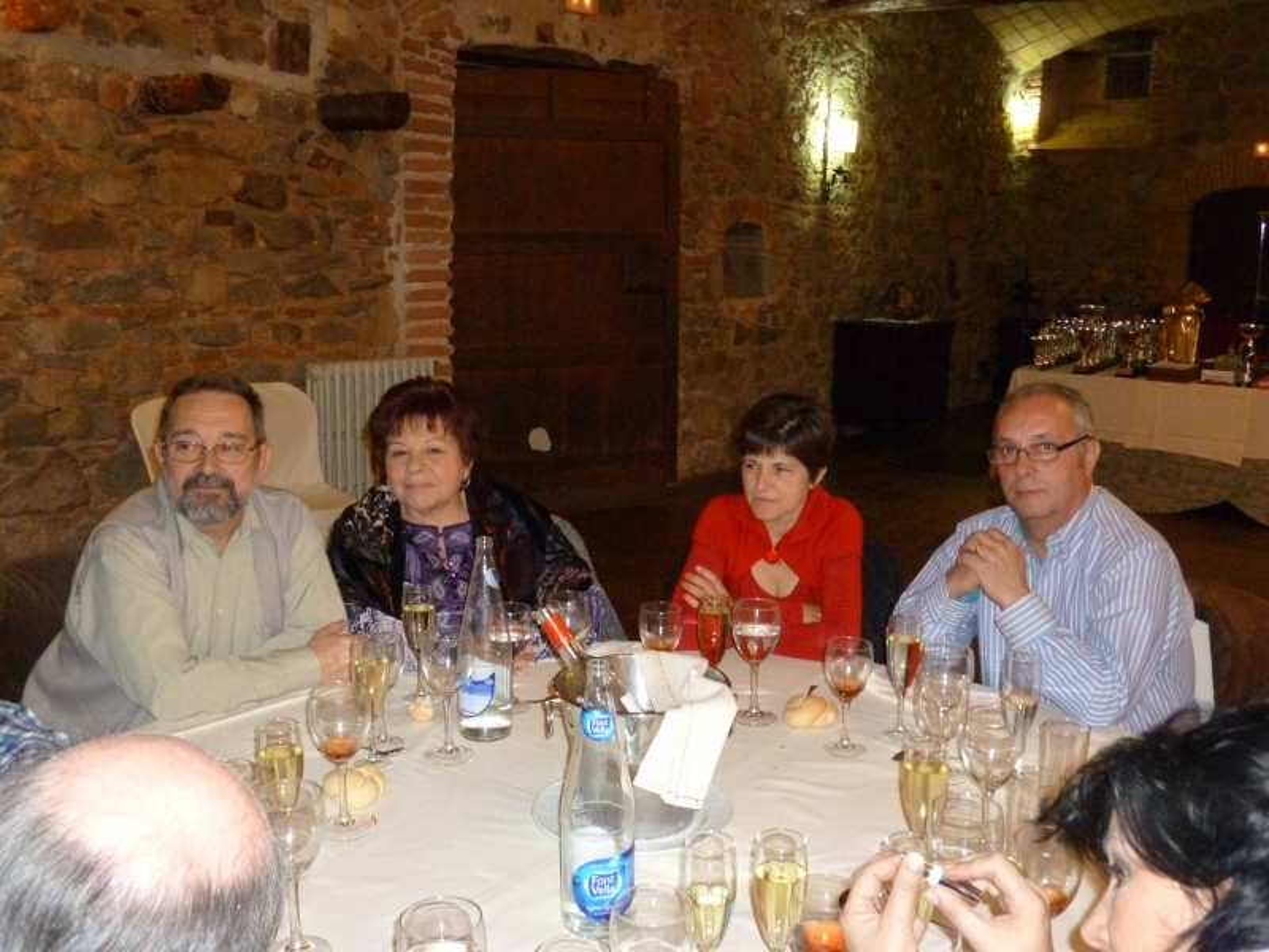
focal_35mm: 35
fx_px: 1283
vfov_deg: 40.7
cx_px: 634
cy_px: 476
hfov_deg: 52.6
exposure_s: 1/15
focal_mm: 6.3
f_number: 3.8
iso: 500
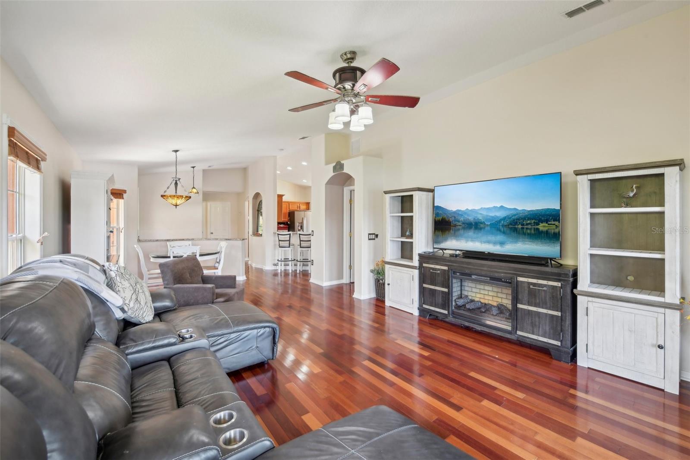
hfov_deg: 100.4
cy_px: 230
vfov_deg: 77.3
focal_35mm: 15
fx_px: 287
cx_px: 345
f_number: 8
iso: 400
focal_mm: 15
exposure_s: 1/6
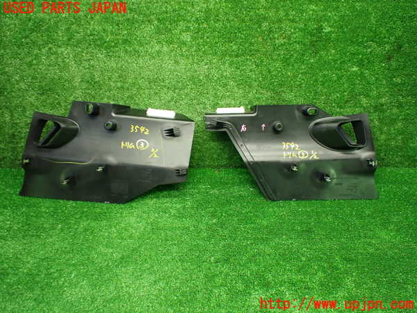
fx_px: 361
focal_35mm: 30
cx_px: 208
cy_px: 156
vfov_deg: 46.8
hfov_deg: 60.0
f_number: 2.3
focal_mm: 5.4
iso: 800
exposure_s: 1/125
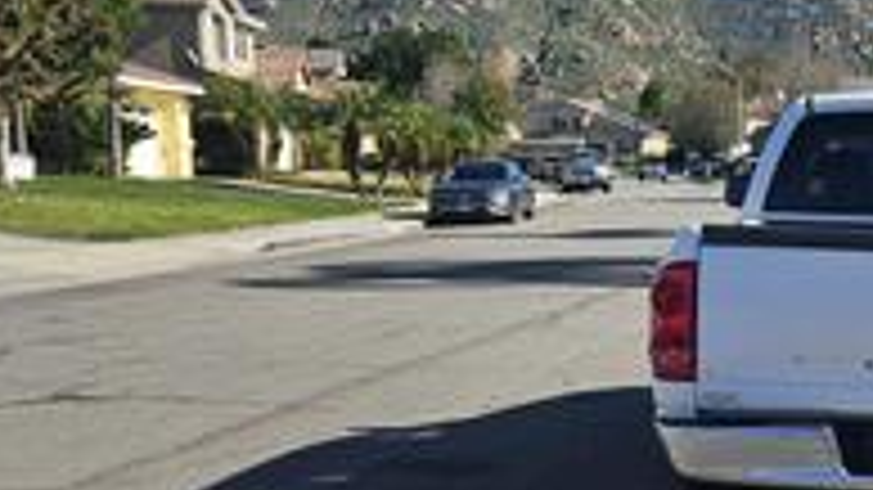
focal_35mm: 65
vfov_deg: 18.4
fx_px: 1504
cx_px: 940
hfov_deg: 29.4
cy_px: 378
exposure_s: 1/1559
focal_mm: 5.4
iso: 25
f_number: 1.8
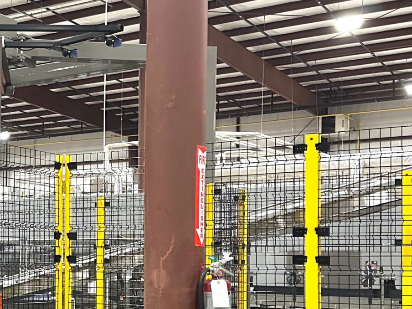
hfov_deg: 27.4
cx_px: 31
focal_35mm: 68
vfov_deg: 21.3
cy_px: 250
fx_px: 809
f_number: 1.78
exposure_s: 1/60
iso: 640
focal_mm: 6.86
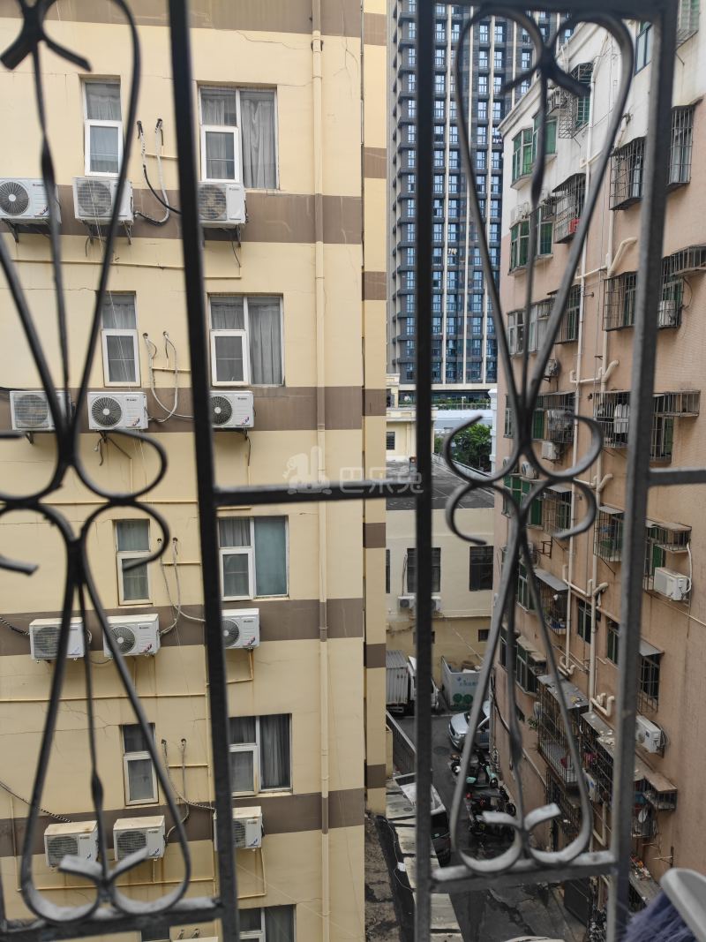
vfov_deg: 49.0
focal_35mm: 38
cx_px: 353
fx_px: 1034
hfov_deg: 37.7
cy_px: 471
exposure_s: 1/899
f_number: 1.95
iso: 51
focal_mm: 7.59
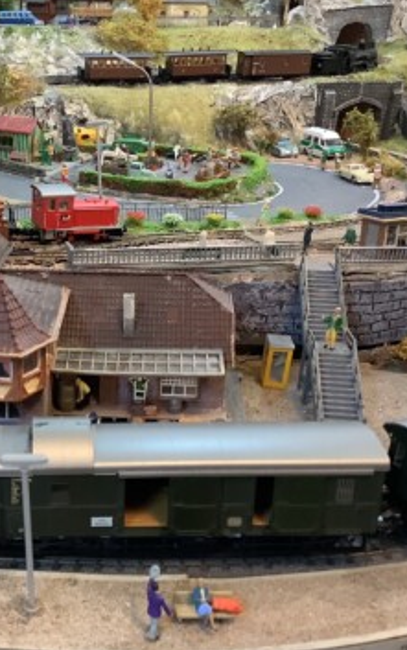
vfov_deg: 41.8
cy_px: 354
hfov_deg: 26.0
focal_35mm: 48
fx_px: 851
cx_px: 42
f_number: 2.4
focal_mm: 3.3
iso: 320
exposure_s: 1/33
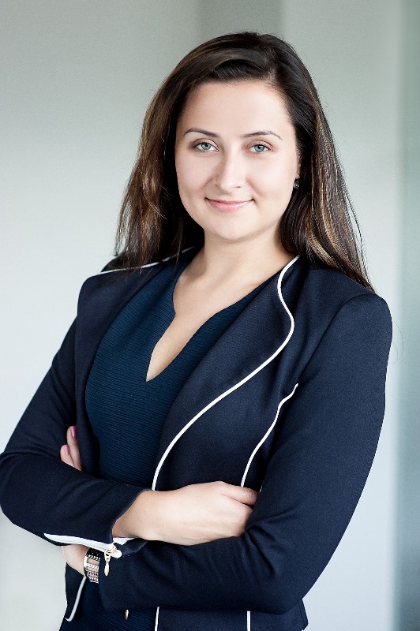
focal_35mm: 85
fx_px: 1490
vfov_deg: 23.9
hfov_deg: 16.0
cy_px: 316
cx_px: 210
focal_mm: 85
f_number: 3.2
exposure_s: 1/160
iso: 640
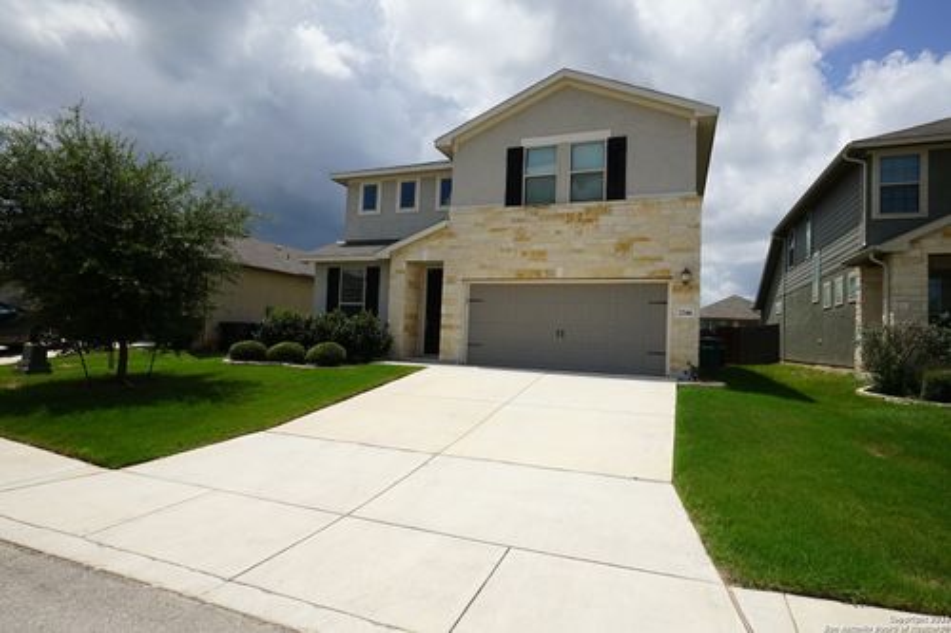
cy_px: 316
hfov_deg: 90.0
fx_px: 475
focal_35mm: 18
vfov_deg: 67.3
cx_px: 476
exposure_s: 1/200
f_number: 11
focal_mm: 12
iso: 100
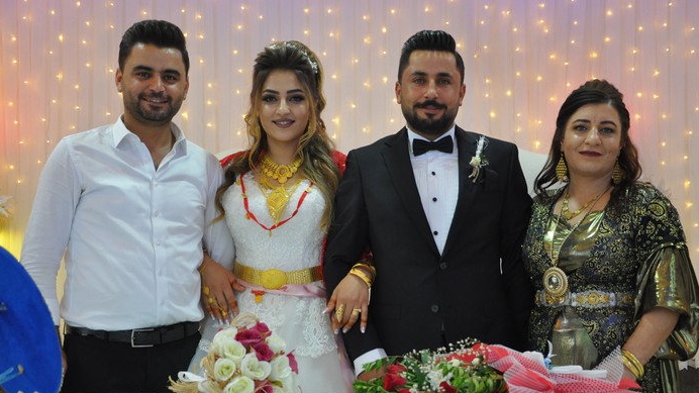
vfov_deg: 22.2
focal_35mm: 54
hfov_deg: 38.5
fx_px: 1001
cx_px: 351
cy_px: 219
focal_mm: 34
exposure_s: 1/80
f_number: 4.2
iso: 1250
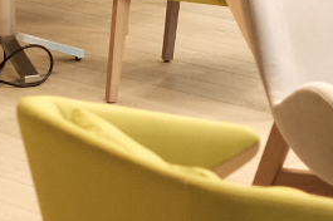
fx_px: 2171
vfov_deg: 5.8
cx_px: -49
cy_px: -98
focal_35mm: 235
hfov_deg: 8.7
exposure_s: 1/125
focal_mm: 23
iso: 800
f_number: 2
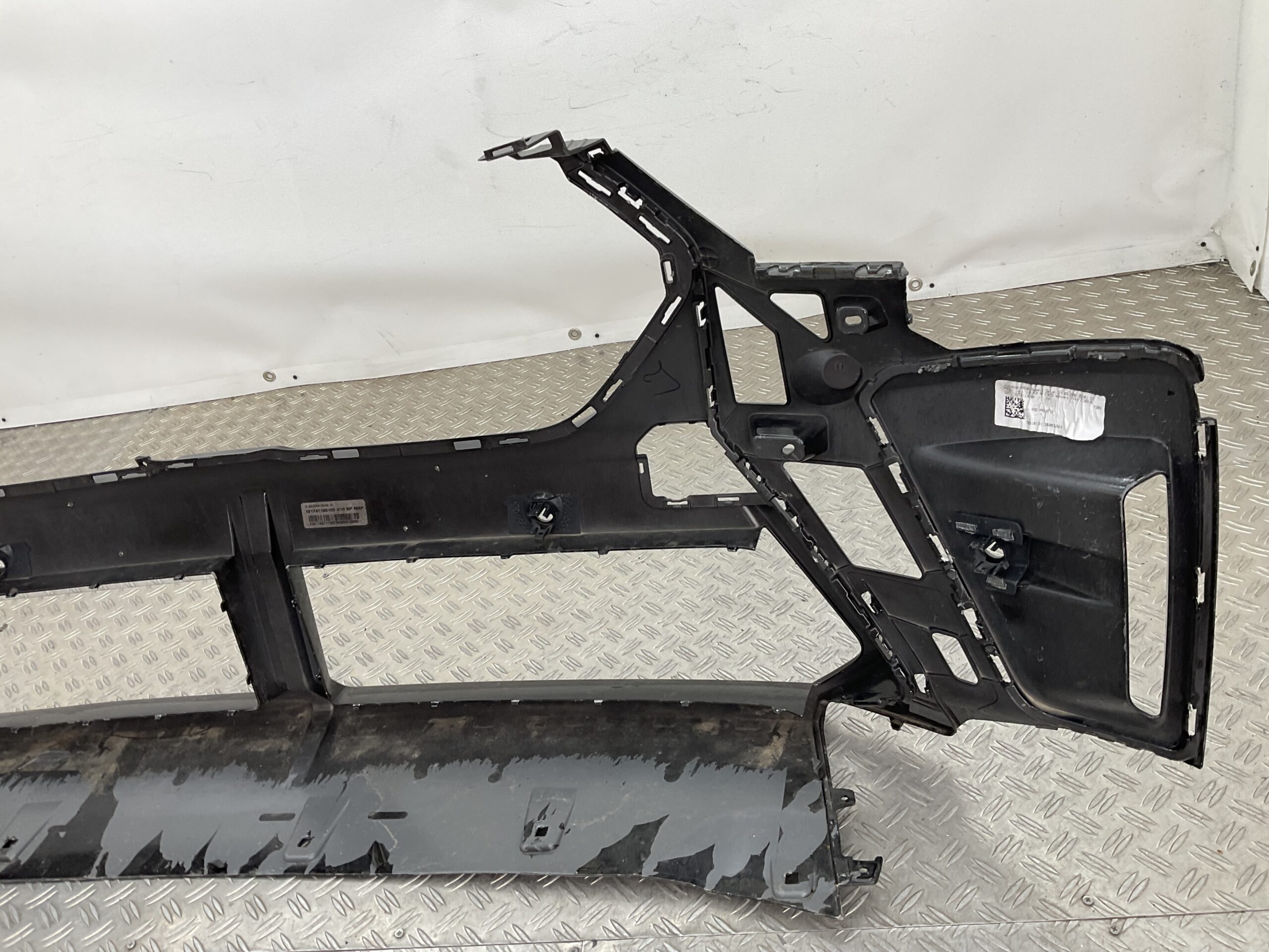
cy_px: 476
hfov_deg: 61.7
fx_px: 1063
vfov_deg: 48.2
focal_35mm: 29
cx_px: 634
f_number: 1.8
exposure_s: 1/120
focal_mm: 3
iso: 32
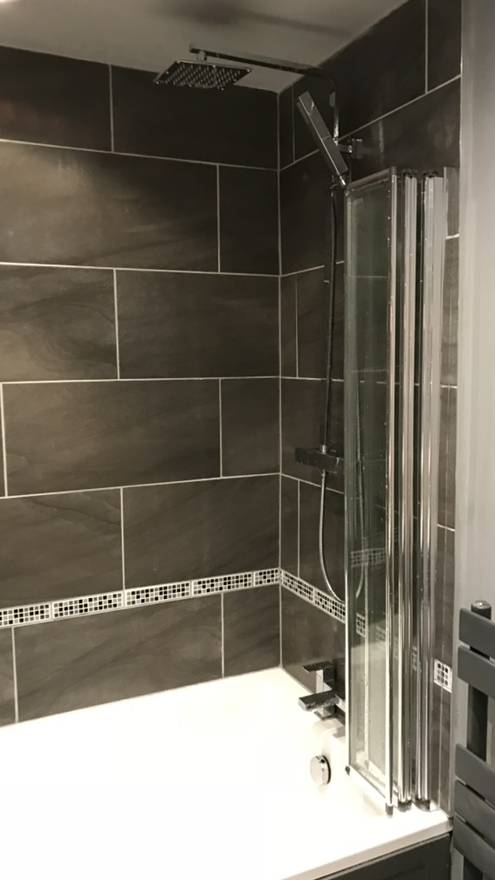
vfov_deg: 62.6
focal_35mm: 31
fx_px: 723
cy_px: 438
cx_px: 263
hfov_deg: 37.8
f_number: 1.8
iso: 100
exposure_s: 1/17
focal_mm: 3.99
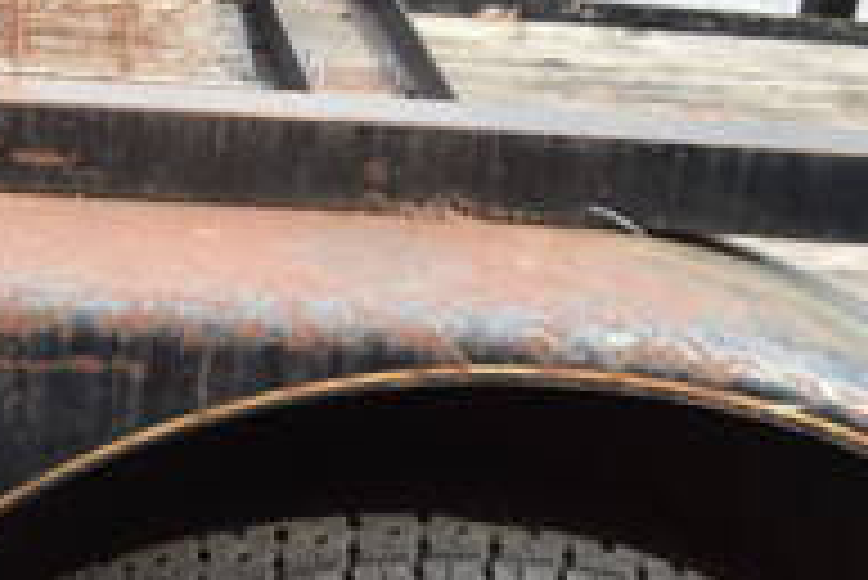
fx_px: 2751
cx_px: -315
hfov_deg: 16.7
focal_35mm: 114
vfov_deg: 11.6
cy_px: 859
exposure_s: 1/60
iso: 125
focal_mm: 24
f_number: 8
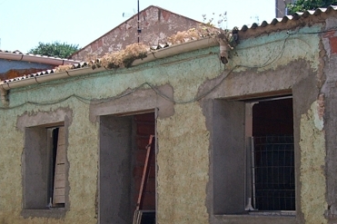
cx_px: 217
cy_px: 169
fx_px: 898
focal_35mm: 96
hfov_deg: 21.2
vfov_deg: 14.2
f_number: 4.3
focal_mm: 6.2
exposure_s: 1/400
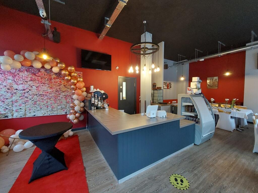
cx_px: 129
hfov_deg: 106.2
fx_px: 97
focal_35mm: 13
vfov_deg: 89.9
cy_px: 96
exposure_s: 1/33
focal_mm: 1.74
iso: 400
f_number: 2.2
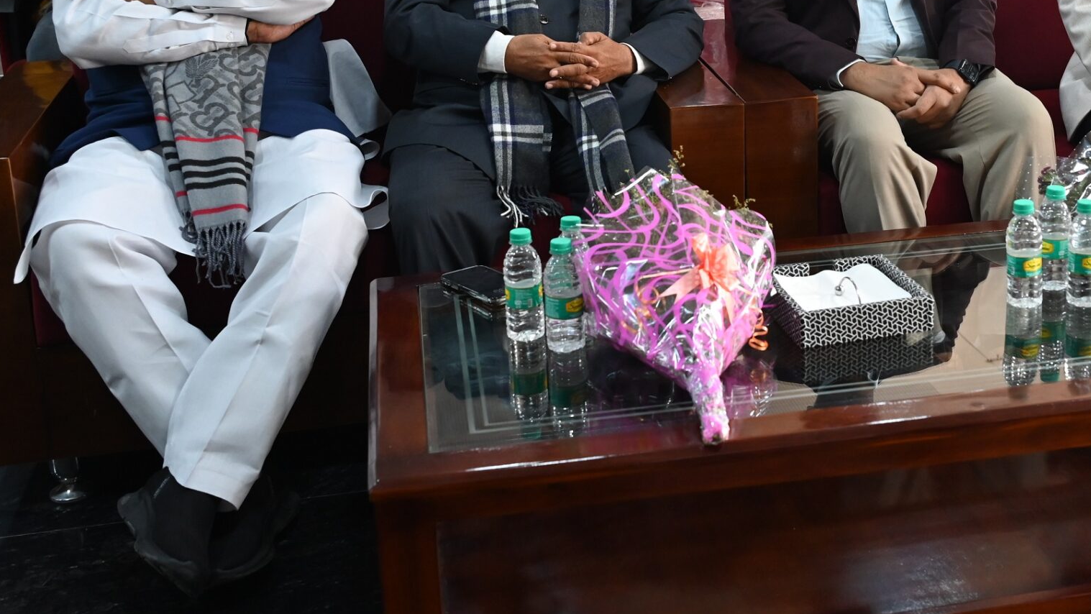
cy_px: 131
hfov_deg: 38.4
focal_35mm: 53
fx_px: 1534
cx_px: 778
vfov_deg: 22.4
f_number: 4
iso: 2000
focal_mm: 30
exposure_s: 1/125
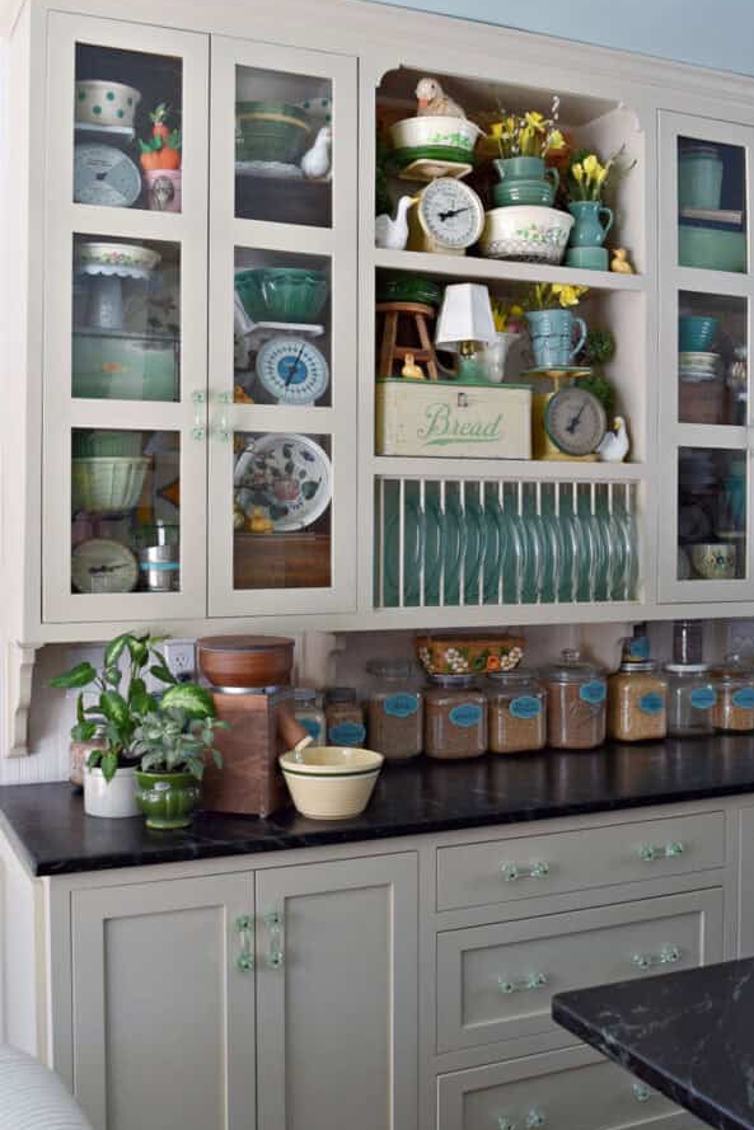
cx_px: 353
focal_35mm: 38
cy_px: 515
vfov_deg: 50.6
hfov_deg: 35.1
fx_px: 1193
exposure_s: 1/125
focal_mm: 22
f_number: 5.6
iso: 400
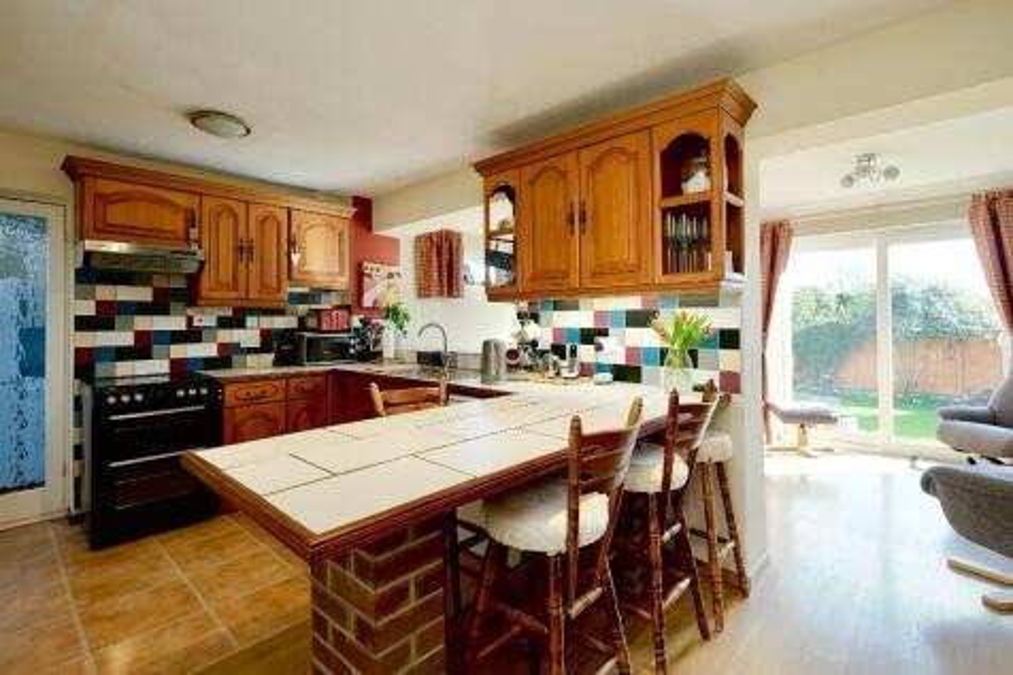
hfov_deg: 96.8
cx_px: 506
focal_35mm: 16
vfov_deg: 73.7
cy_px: 338
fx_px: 450
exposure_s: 1/15
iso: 640
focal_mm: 10.5
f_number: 4.5
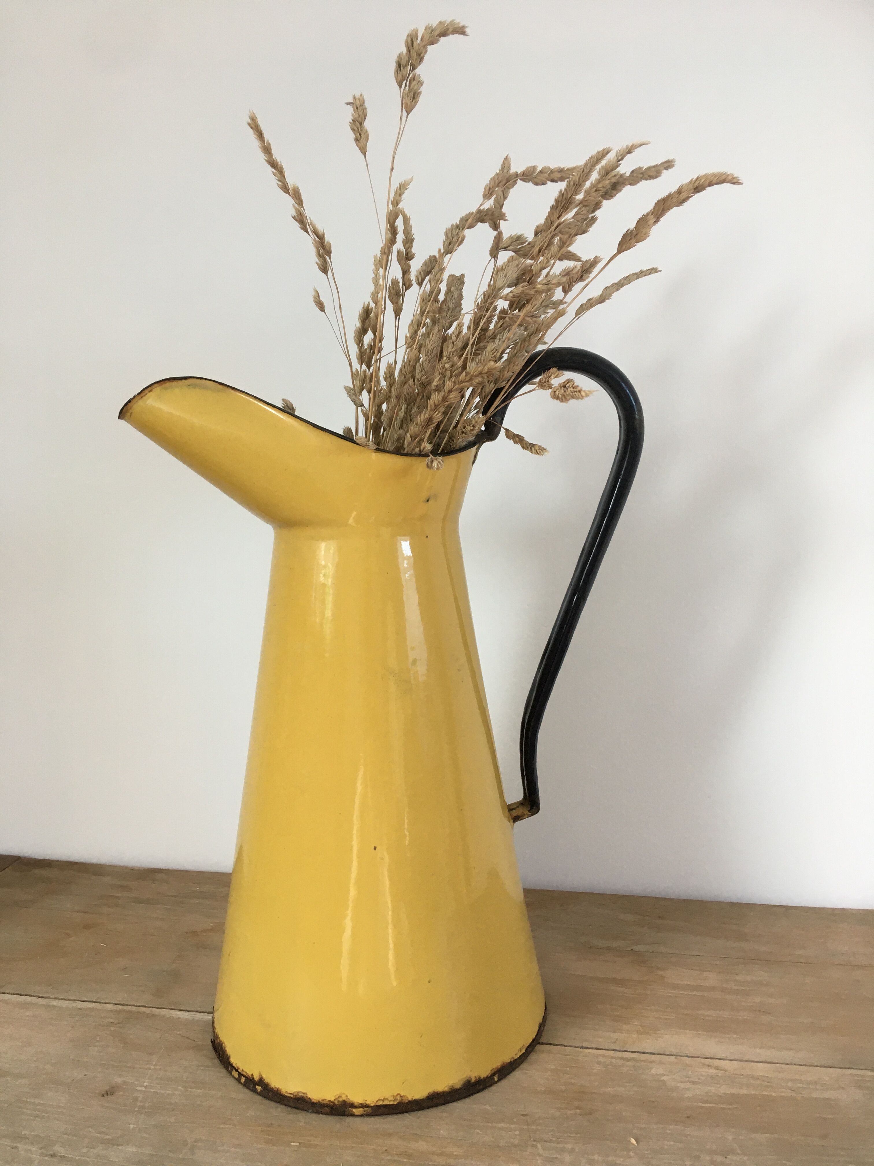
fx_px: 976
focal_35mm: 29
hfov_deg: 48.2
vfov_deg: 61.7
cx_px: 437
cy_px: 583
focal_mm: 4.15
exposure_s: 1/33
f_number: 2.2
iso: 32
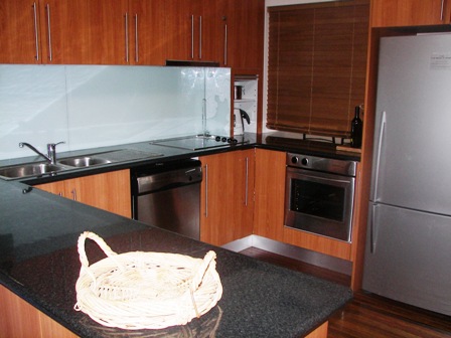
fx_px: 469
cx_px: 226
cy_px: 169
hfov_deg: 51.4
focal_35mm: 36
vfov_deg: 39.7
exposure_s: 1/30
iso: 100
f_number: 2.8
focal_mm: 6
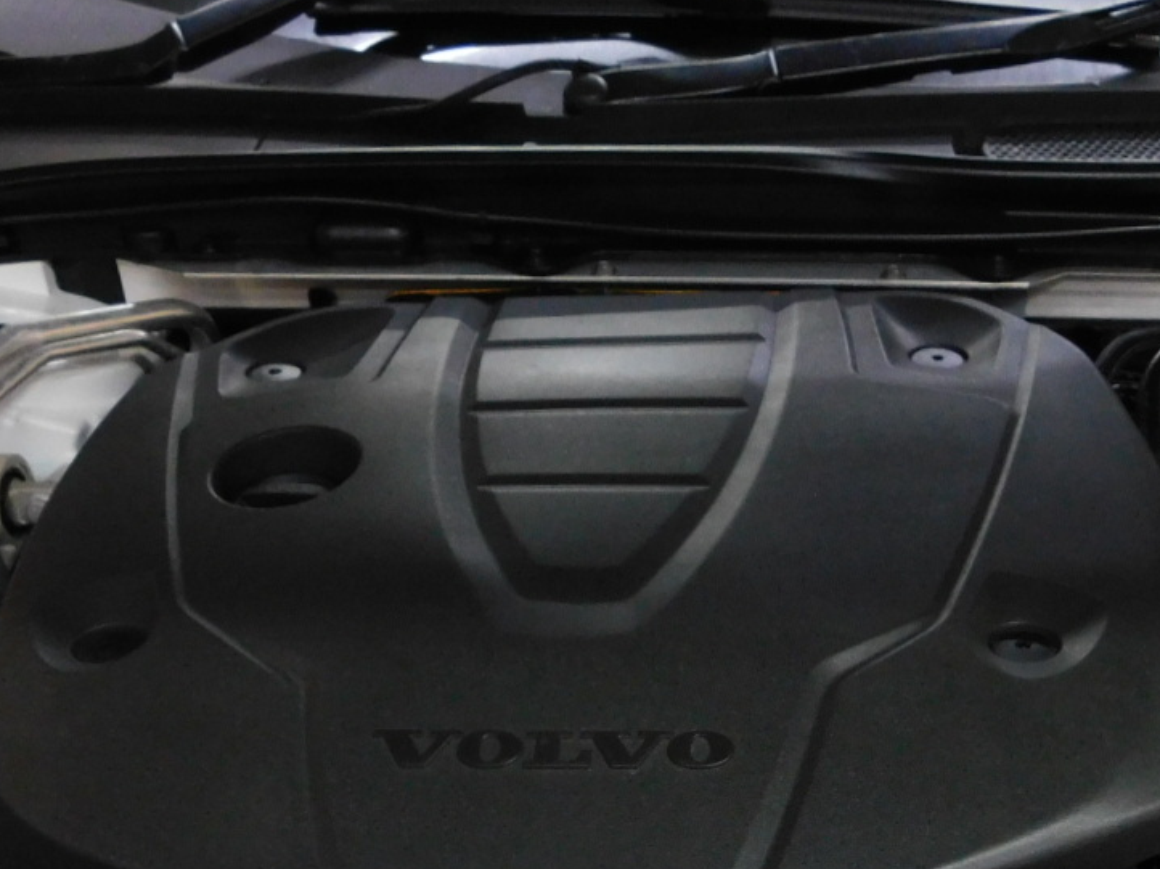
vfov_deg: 27.3
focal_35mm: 51
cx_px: 786
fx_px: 1708
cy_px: 824
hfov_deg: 37.1
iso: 400
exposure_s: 1/30
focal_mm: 4
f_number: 3
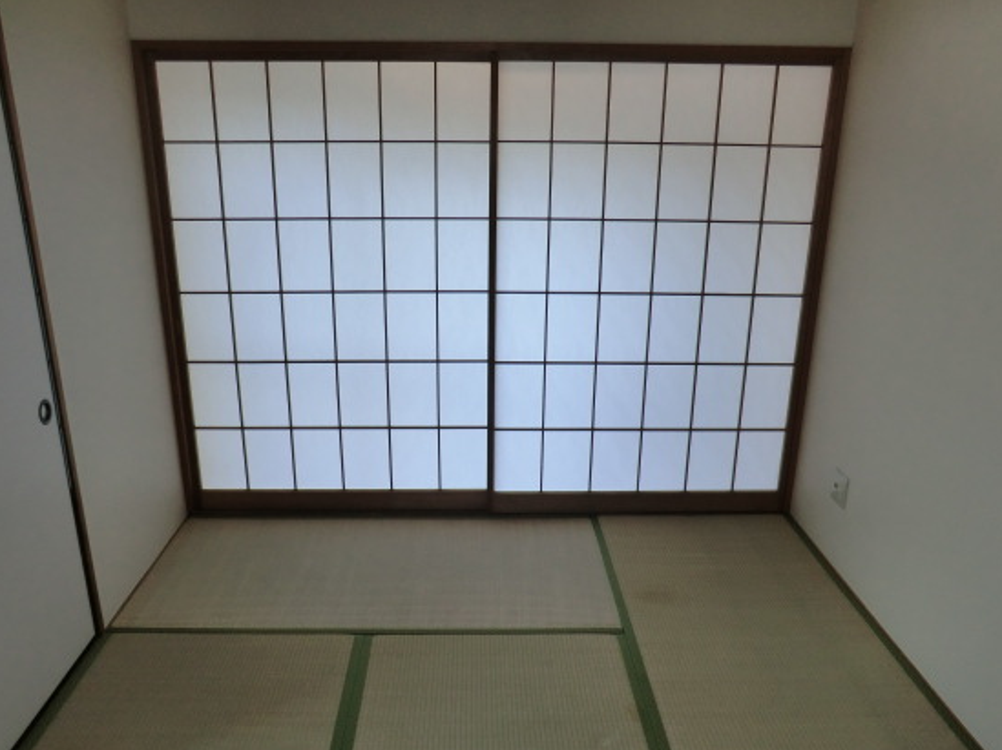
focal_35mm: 28
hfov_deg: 63.5
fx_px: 810
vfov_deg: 49.5
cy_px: 434
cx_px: 485
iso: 80
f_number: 3.2
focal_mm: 4.3
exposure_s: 1/60
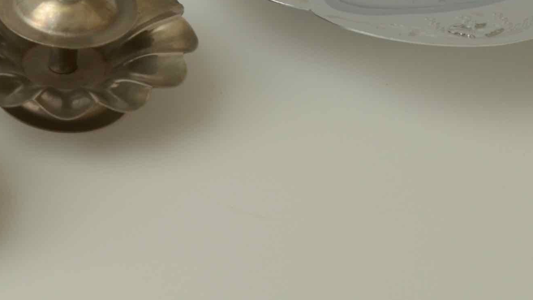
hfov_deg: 10.3
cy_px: -185
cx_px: -335
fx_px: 2826
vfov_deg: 6.0
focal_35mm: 200
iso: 100
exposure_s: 1/250
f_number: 7.1
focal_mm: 34
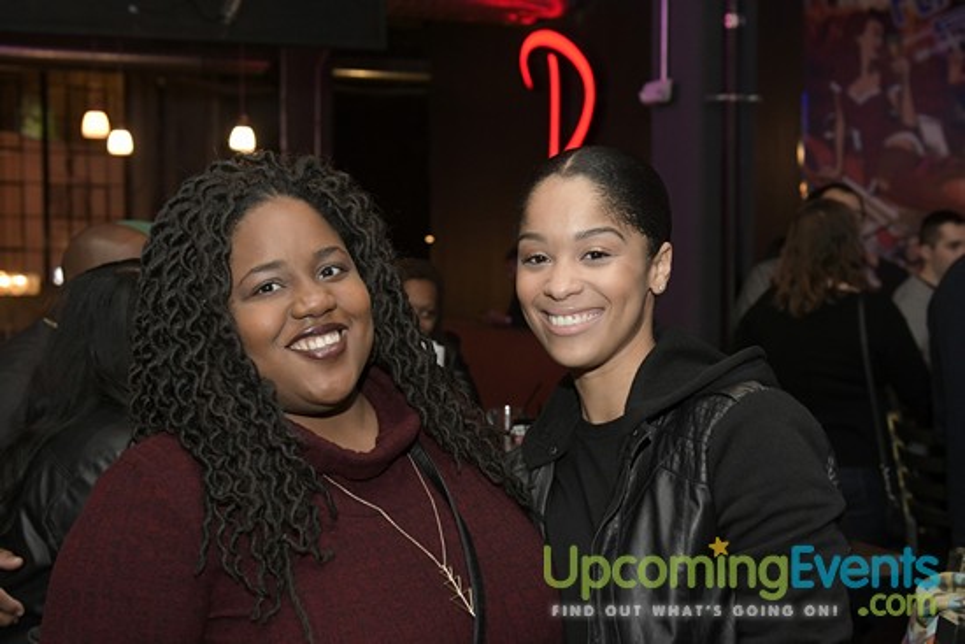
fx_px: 1367
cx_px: 482
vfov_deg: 26.5
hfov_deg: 38.9
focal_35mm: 51
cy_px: 322
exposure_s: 1/100
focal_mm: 34
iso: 2000
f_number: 4
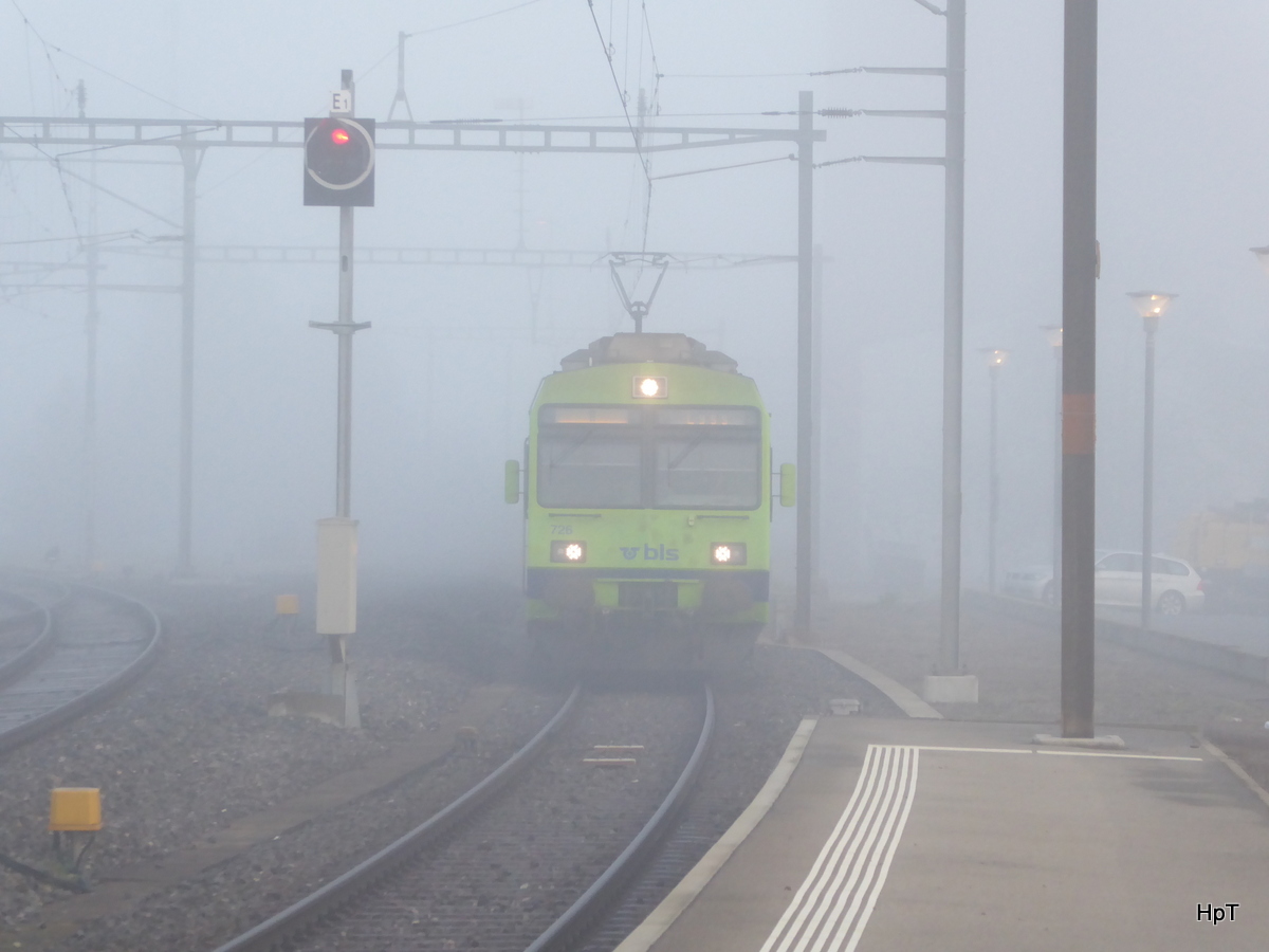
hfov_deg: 9.6
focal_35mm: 206
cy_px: 476
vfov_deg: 7.2
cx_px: 634
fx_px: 7552
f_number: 5.6
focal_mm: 33.2
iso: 320
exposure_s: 1/80
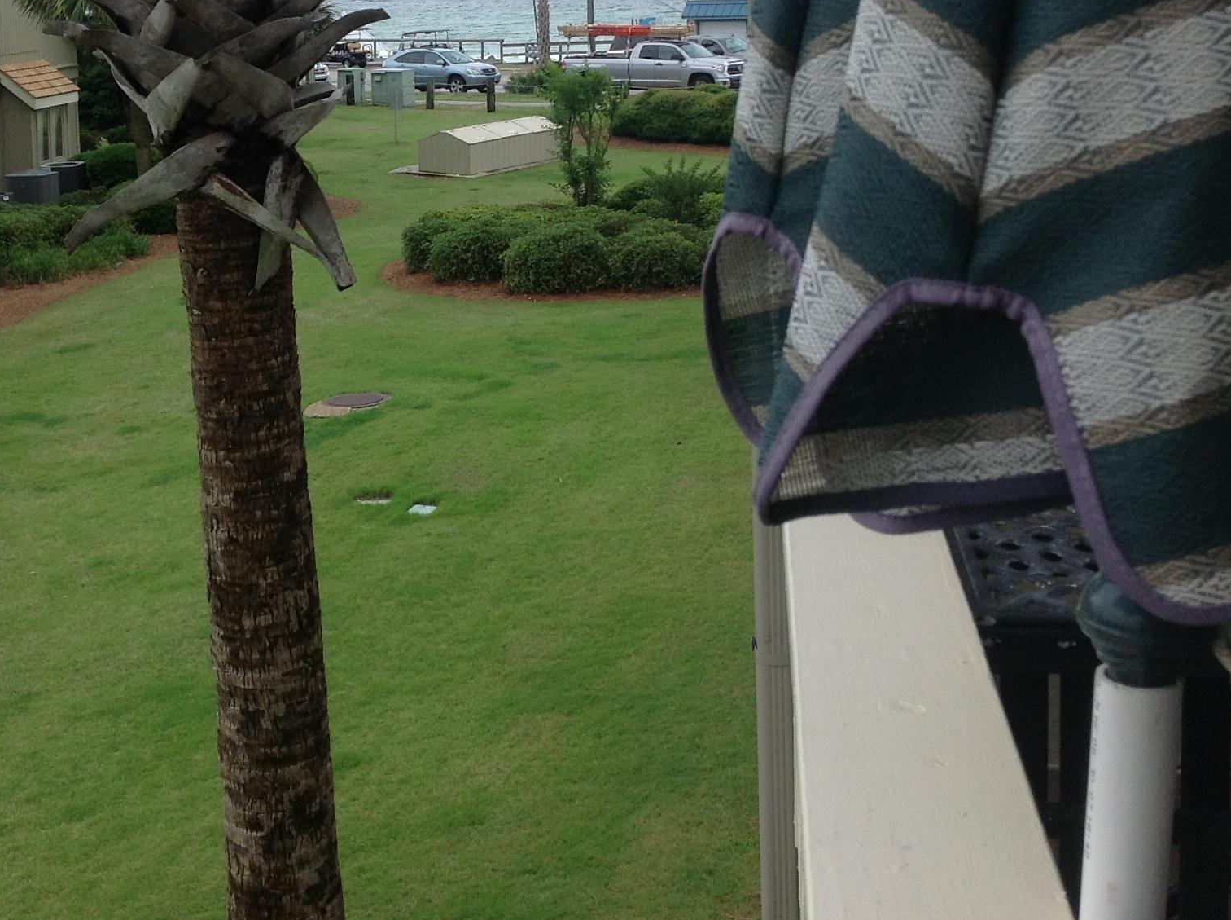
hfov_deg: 31.8
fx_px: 2130
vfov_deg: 24.0
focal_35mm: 60
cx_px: 361
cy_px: 208
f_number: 2.4
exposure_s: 1/1080
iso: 50
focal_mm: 4.28
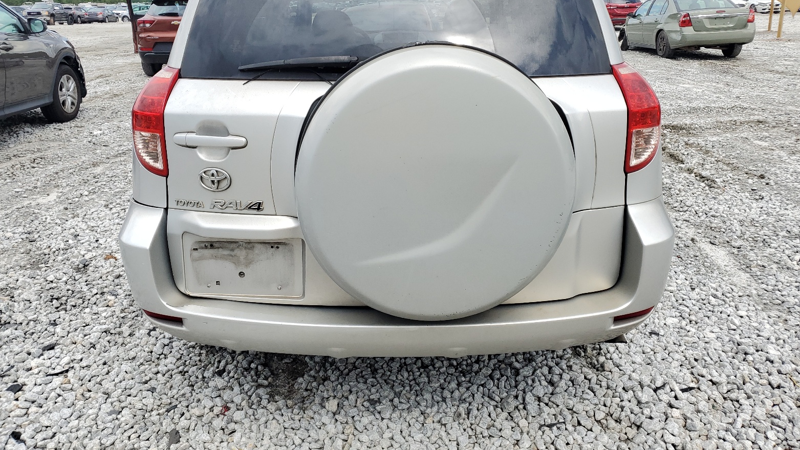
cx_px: 401
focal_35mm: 29
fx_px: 615
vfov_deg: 39.8
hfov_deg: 66.1
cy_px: 161
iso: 50
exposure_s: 1/1250
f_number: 1.5
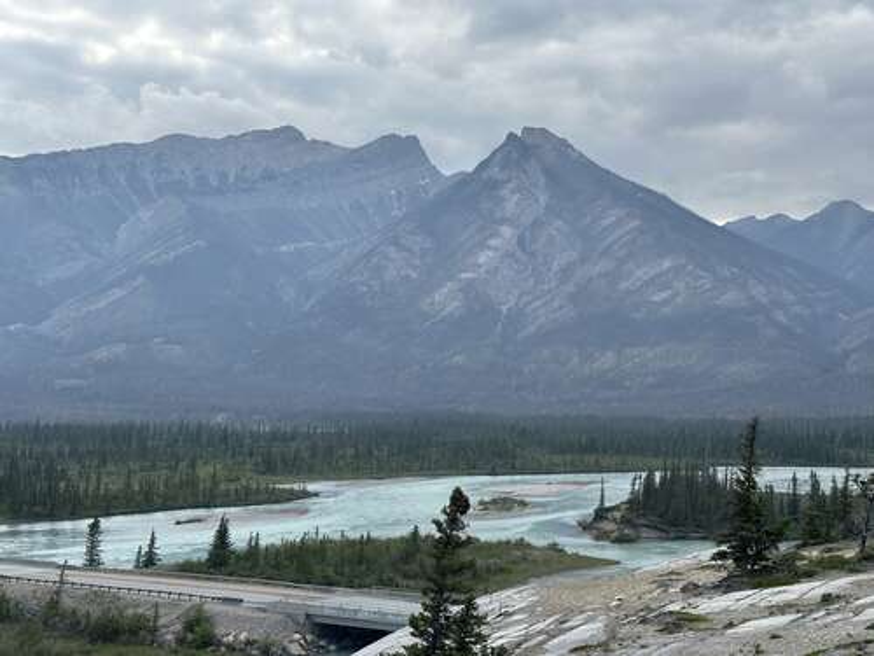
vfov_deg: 30.3
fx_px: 1212
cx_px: 437
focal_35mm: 48
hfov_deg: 39.7
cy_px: 328
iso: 64
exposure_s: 1/1783
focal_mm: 6.86
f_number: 1.78
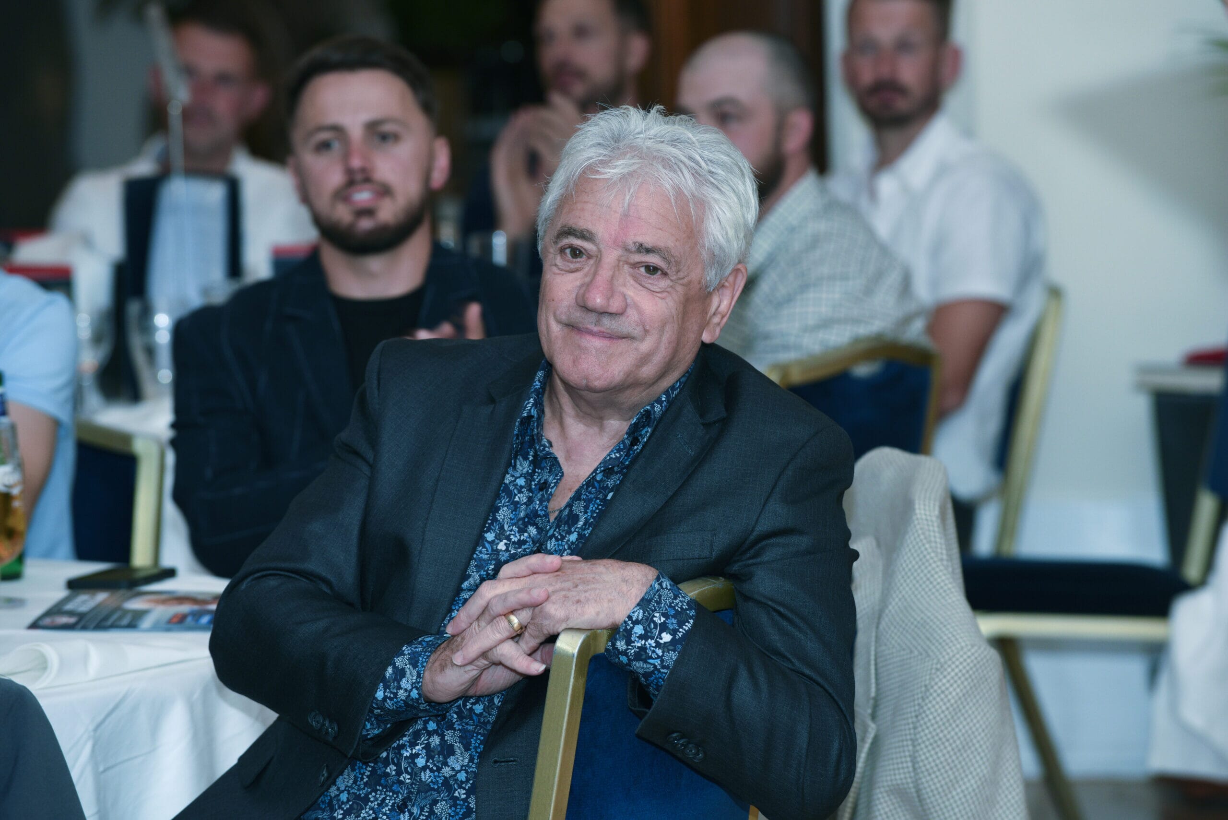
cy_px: 410
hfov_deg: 10.3
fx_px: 6825
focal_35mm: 200
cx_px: 614
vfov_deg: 6.9
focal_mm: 200
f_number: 6.3
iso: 640
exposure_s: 1/60
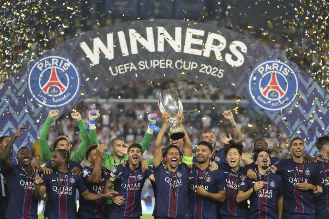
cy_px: 110
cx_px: 164
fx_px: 1307
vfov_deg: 9.6
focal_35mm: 143
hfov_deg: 14.4
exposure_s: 1/1250
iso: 3200
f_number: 3.2
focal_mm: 143
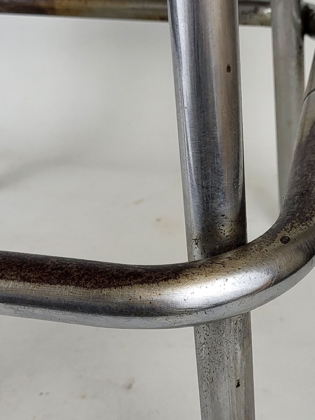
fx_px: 716
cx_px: 201
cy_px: 195
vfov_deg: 32.7
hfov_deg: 24.7
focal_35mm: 59
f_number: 1.8
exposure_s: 1/100
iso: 200
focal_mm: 5.4
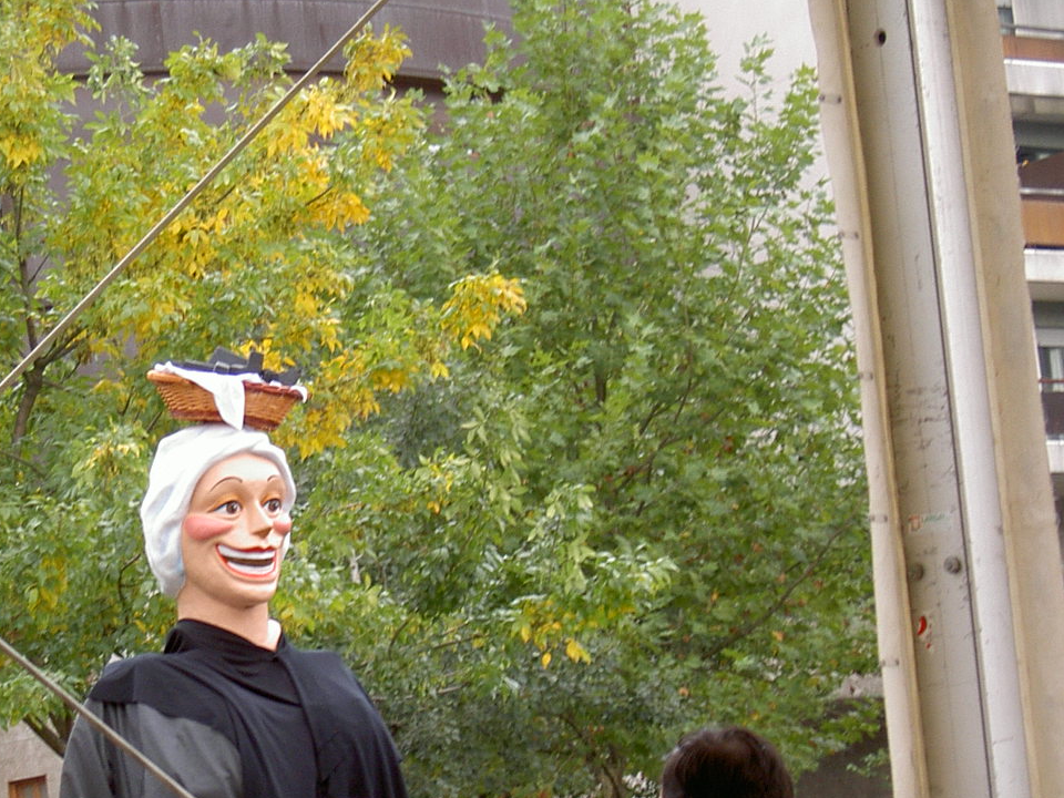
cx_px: 249
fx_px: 3535
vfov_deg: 12.9
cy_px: 554
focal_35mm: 115
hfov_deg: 17.0
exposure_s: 1/73
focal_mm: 14.2
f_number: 3.7
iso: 100
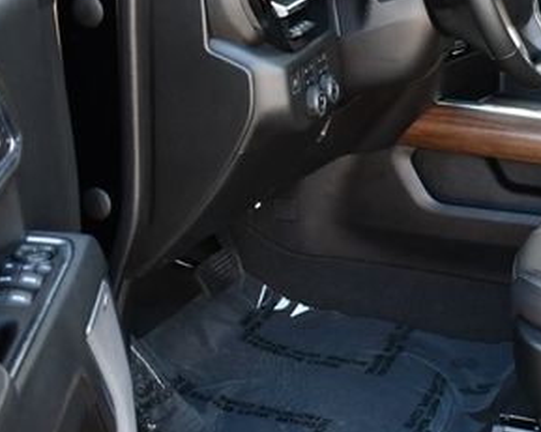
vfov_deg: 20.4
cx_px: 560
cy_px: 161
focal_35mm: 75
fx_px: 1200
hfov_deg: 24.1
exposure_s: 1/250
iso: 800
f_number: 3.5
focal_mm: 18
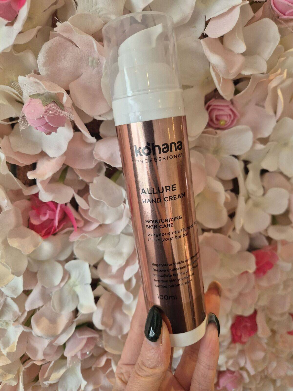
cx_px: 146
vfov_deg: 73.9
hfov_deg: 58.9
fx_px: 260
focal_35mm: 23
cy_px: 196
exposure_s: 1/100
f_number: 1.8
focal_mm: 5.4
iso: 160
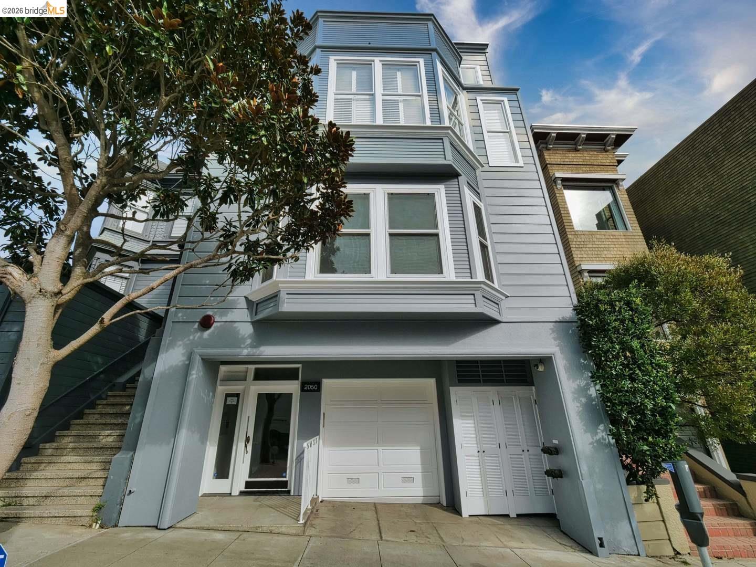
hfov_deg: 102.1
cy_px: 284
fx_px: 306
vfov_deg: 85.7
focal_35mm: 14
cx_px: 378
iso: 100
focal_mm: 7
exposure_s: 1/400
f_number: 8
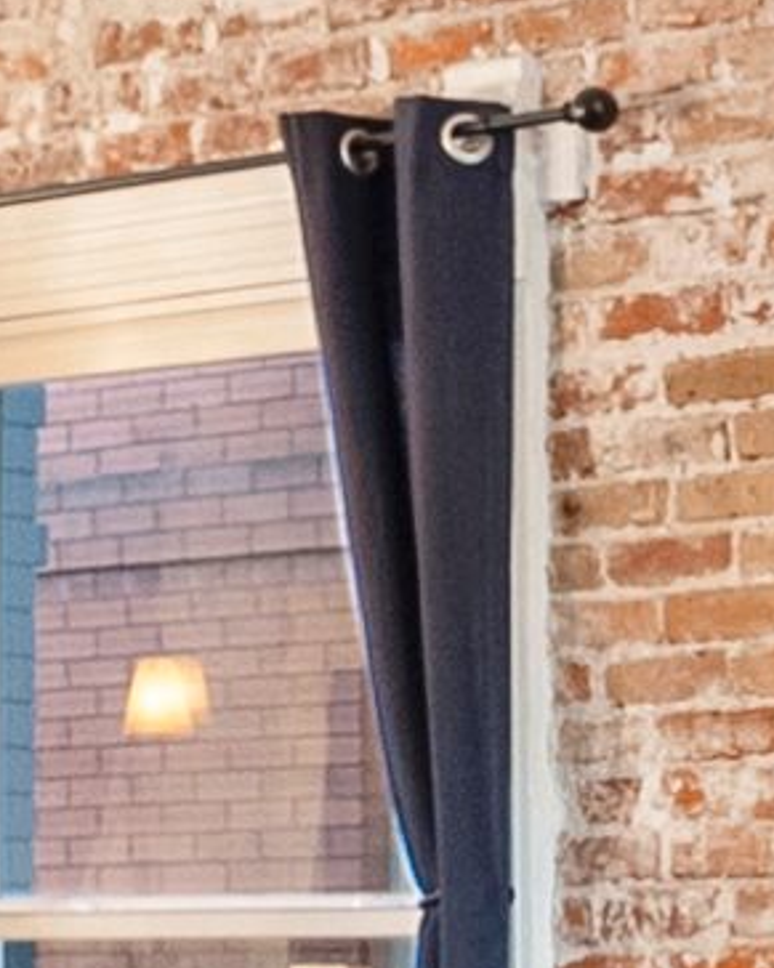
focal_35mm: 164
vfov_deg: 11.6
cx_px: 1585
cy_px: 1112
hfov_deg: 8.8
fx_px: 4698
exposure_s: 1/2
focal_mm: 15
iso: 640
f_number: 8
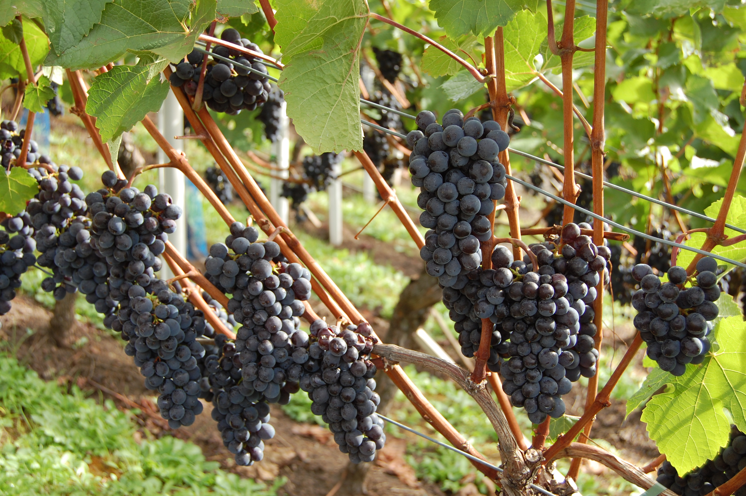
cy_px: 248
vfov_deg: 28.9
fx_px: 963
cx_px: 373
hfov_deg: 42.4
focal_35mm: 46
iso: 200
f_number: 5.6
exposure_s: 1/125
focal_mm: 31
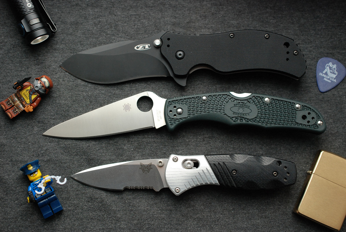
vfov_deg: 22.7
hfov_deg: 33.4
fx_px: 577
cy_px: 116
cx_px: 173
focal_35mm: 60
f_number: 4
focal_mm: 40
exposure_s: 1/160
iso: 640
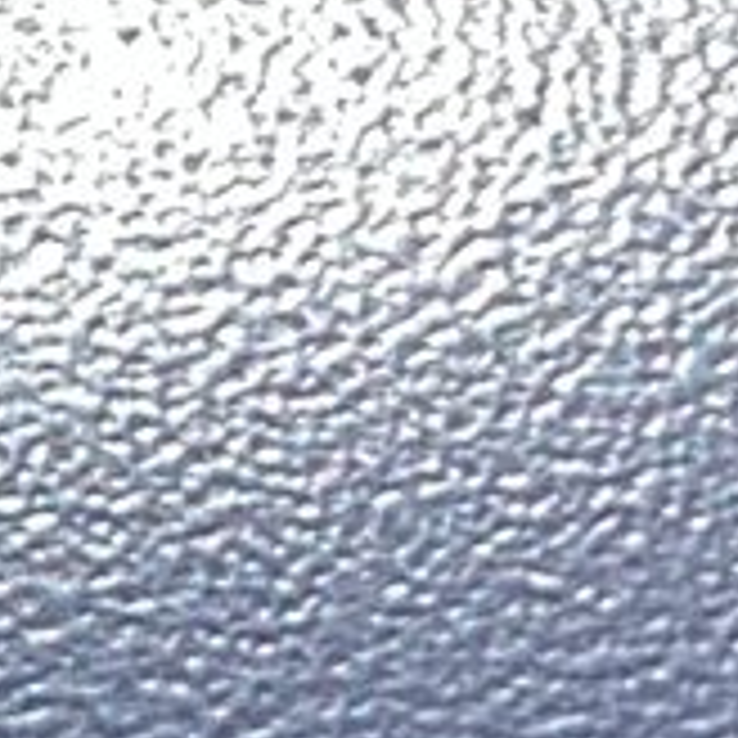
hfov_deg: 6.1
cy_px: 1766
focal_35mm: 253
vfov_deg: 6.6
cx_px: -1879
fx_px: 6102
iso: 25
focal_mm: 3.3
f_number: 2.4
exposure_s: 1/936
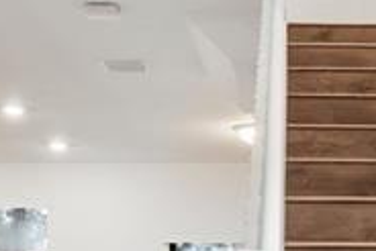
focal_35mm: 89
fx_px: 930
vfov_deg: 14.8
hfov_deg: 22.6
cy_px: 320
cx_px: 284
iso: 250
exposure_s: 1/2.5
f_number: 9
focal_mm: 16
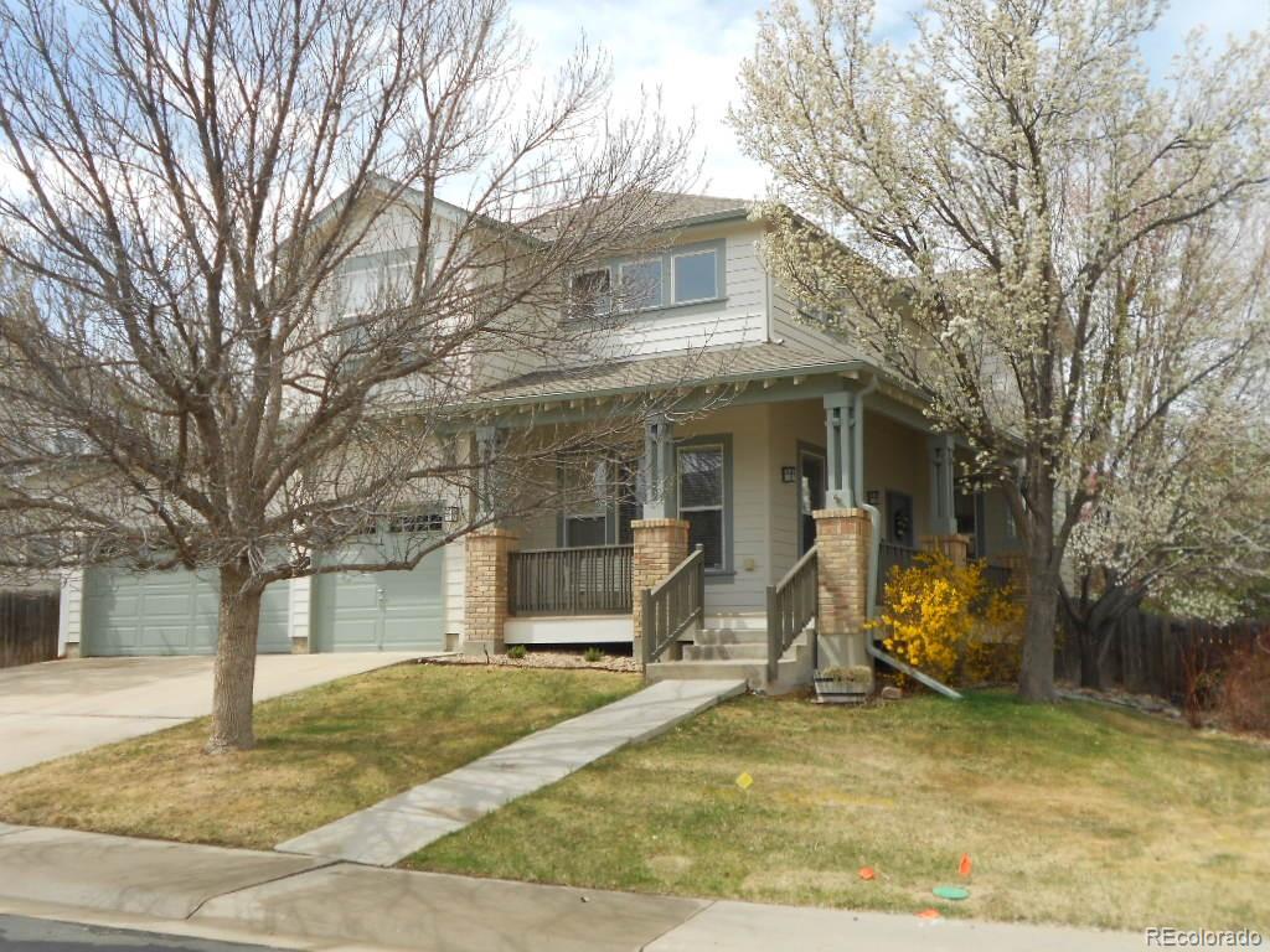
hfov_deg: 50.1
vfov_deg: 38.7
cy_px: 476
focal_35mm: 37
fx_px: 1357
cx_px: 635
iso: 80
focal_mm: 6.7
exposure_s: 1/500
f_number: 3.9
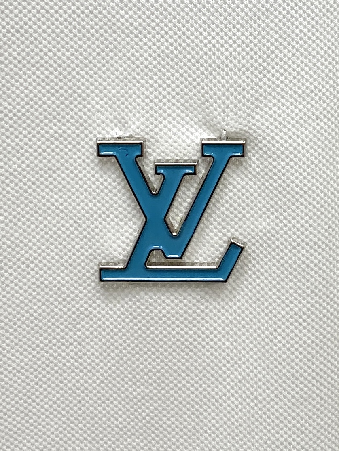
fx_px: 339
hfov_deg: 53.1
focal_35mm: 26
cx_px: 170
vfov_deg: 67.3
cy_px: 226
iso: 50
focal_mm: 4.25
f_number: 1.8
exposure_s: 1/122
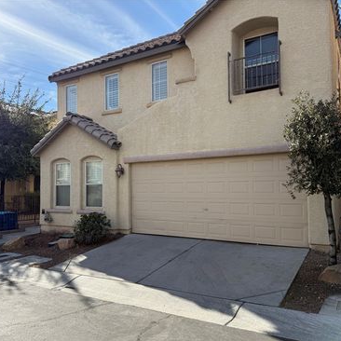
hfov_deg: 55.4
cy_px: 174
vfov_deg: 55.6
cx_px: 146
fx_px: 323
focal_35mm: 29
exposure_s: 1/4673
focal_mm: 6.76
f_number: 1.78
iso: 100
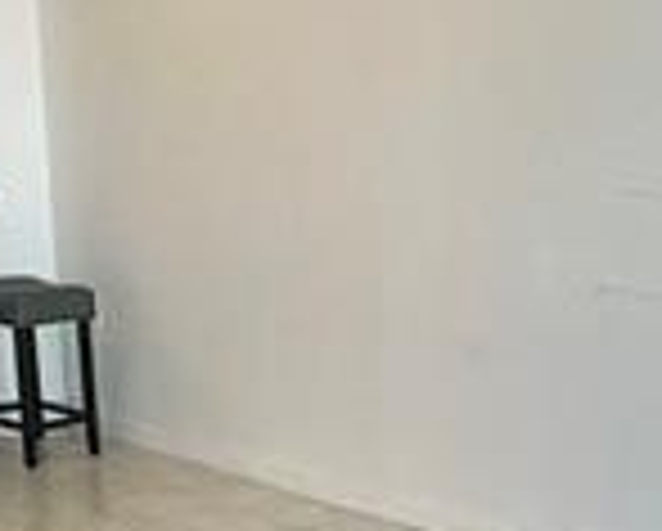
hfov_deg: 19.9
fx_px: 1864
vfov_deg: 15.4
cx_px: 527
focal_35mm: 95
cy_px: 706
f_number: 2.2
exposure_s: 1/120
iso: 200
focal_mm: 2.22
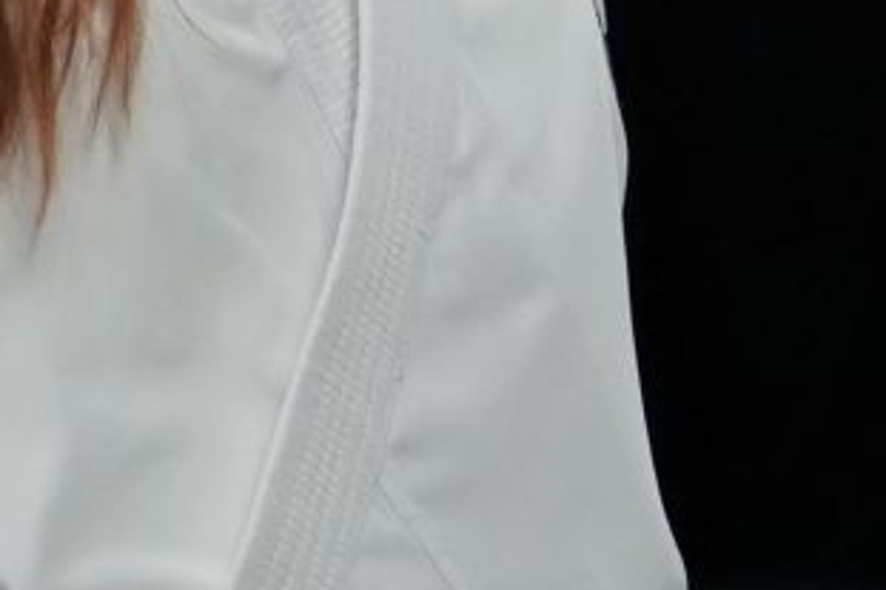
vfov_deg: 2.2
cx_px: -536
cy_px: -507
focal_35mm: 631
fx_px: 15521
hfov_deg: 3.3
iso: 1000
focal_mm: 73
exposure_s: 1/1000
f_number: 2.8
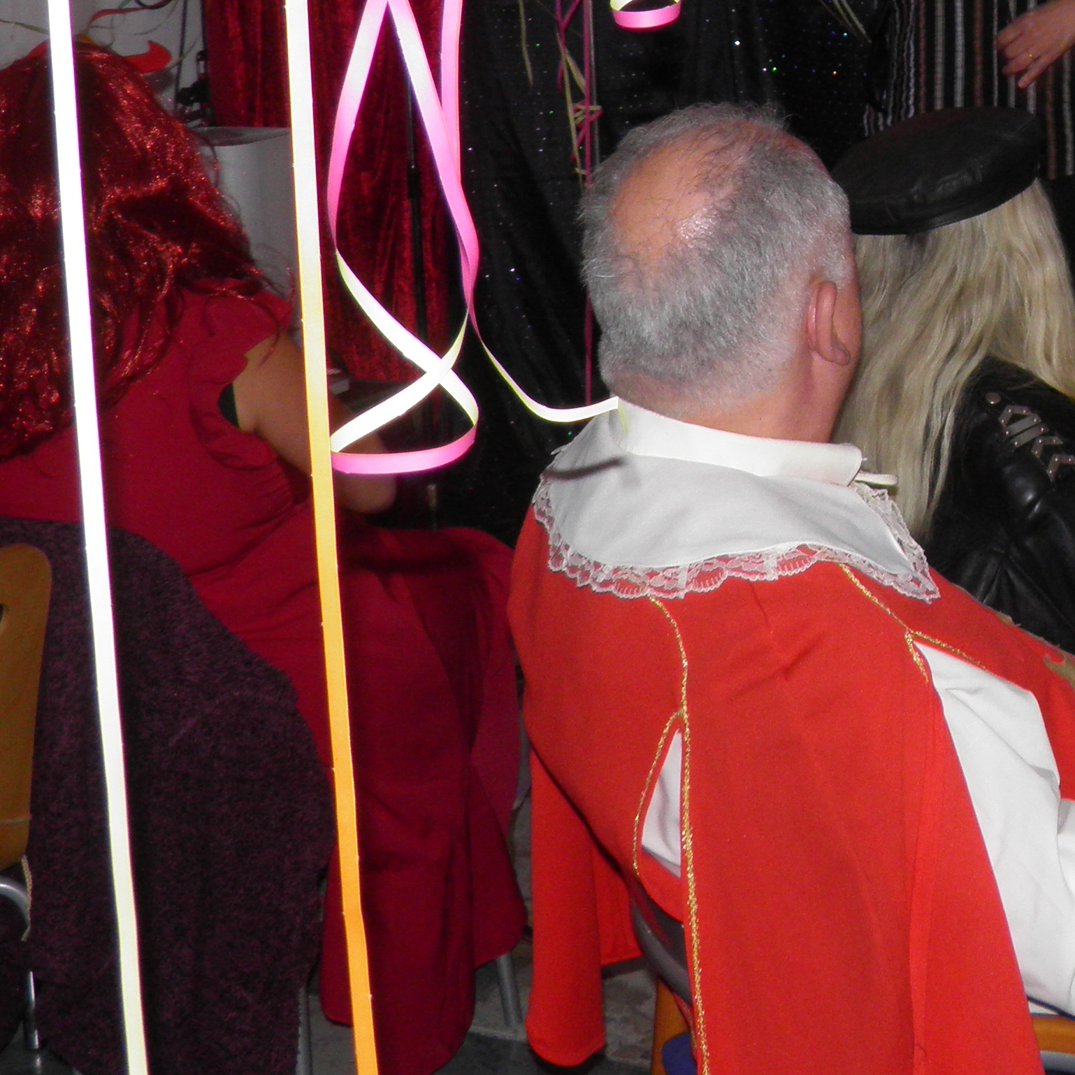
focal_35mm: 69
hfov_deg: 23.9
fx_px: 2424
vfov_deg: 24.1
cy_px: 41
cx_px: 1076
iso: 100
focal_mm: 4.9
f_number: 2.8
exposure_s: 1/30
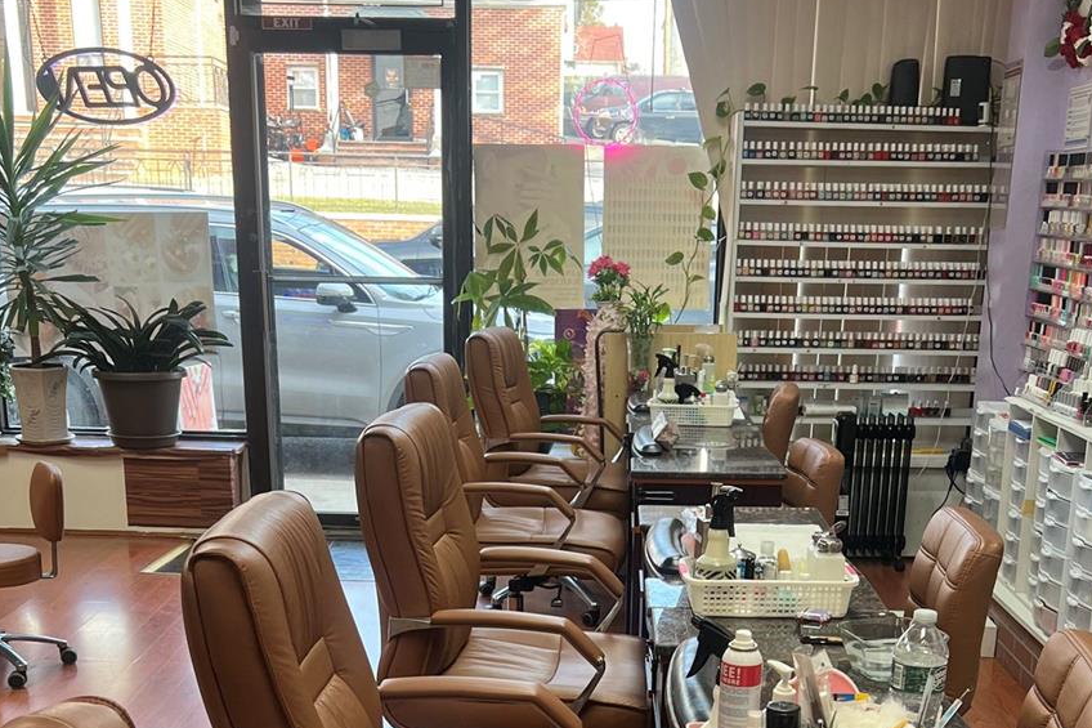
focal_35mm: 49
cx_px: 572
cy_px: 706
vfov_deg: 26.2
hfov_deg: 40.3
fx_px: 1486
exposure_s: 1/120
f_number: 1.5
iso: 64
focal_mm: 5.7
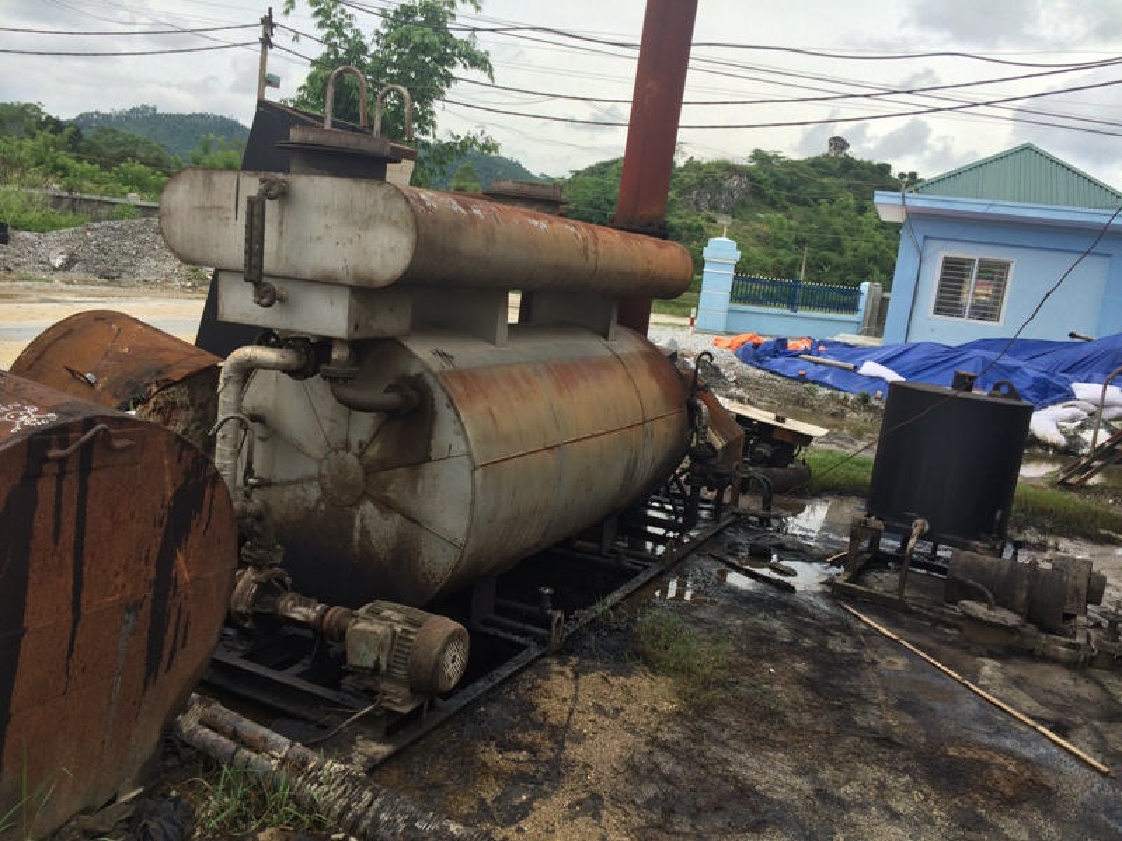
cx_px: 561
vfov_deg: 48.2
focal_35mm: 29
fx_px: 940
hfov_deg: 61.7
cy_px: 420
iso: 32
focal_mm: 4.15
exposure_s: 1/1709
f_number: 2.2
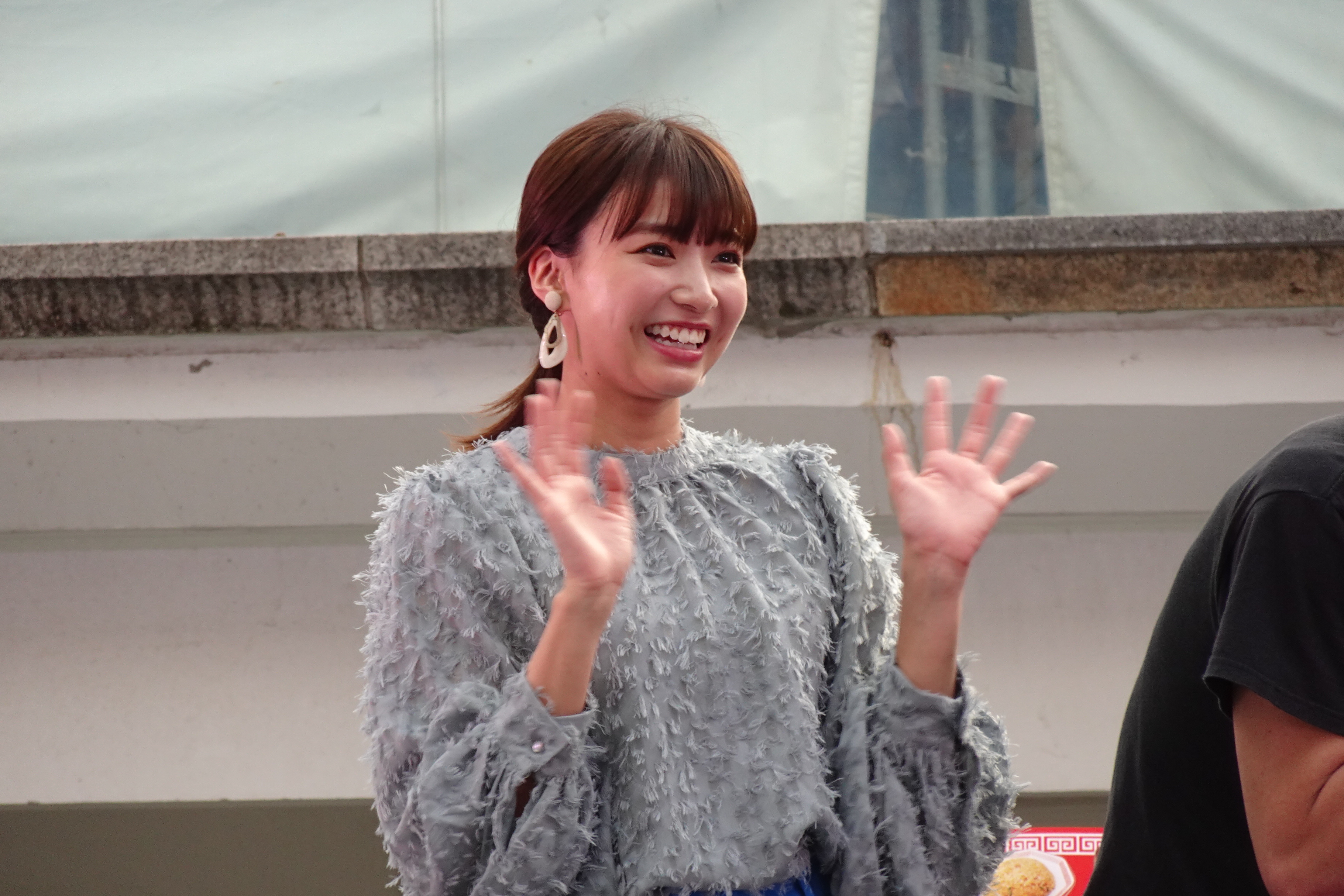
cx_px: 671
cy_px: 497
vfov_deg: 2.9
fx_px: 17621
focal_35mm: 472
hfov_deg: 4.4
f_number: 6.3
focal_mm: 73.73
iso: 200
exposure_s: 1/50
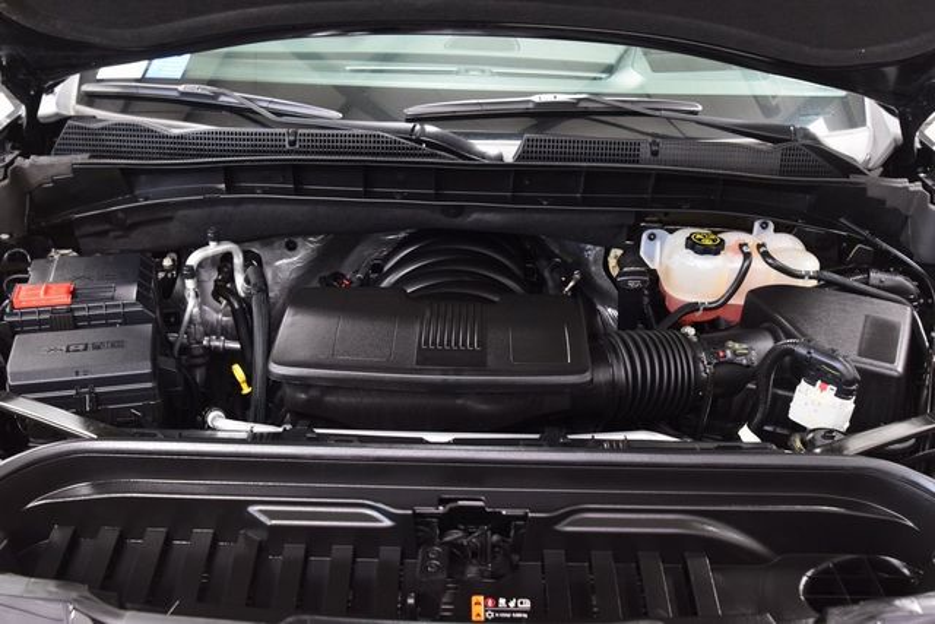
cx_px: 468
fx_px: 935
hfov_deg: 53.1
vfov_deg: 36.9
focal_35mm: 36
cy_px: 312
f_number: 5
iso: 1600
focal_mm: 24
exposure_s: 1/15
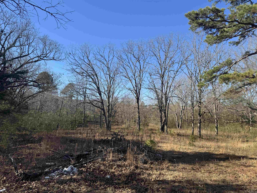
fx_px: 178
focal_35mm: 24
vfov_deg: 56.8
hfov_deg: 71.6
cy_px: 96
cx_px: 128
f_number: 1.78
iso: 80
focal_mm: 6.76
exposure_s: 1/2252
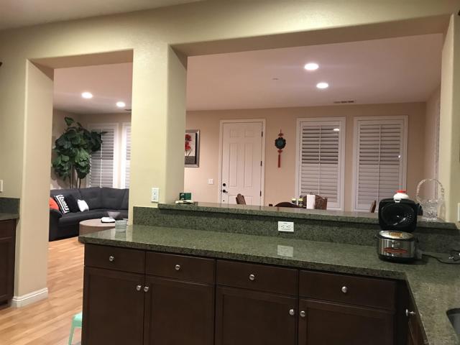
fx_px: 372
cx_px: 230
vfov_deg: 49.7
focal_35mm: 28
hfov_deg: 63.4
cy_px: 172
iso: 100
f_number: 1.8
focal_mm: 3.99
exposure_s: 1/11
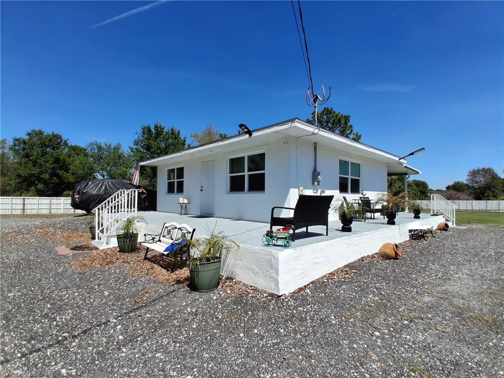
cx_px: 252
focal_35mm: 17
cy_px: 189
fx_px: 248
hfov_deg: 91.0
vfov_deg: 74.7
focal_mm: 1.4
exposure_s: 1/1779
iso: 50
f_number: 2.2
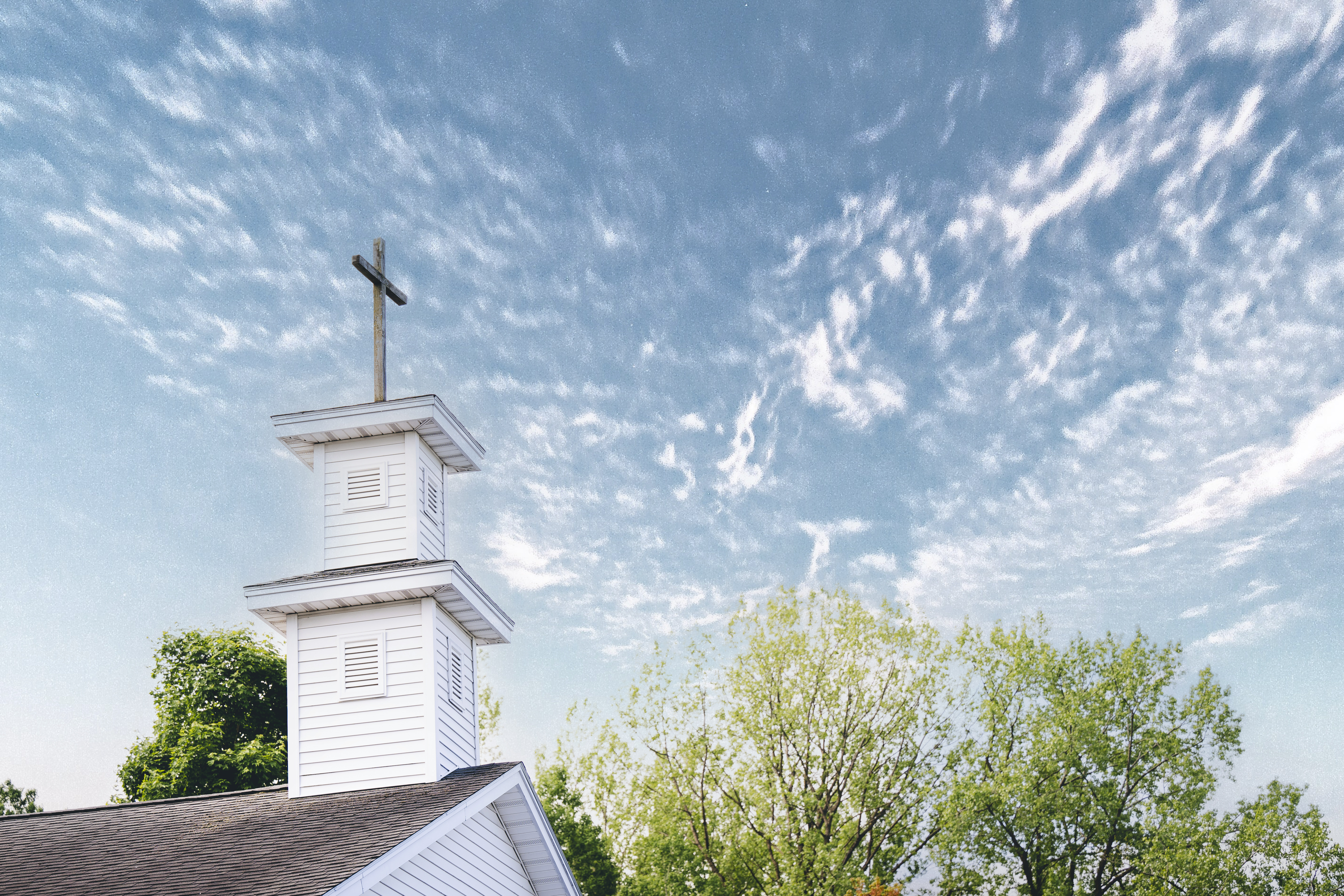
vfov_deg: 19.5
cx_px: 672
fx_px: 2613
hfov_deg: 28.8
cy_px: 448
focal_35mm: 70
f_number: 2.8
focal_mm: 70
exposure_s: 1/1000
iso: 40
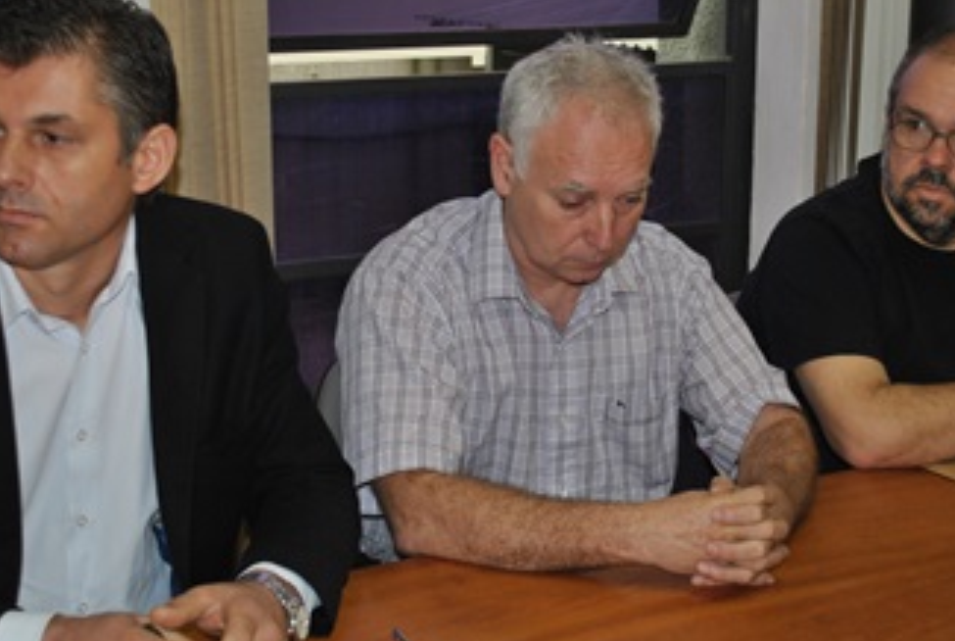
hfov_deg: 32.3
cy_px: 309
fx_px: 1648
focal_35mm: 62
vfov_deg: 22.0
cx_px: 502
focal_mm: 30
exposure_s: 1/60
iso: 200
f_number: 4.5
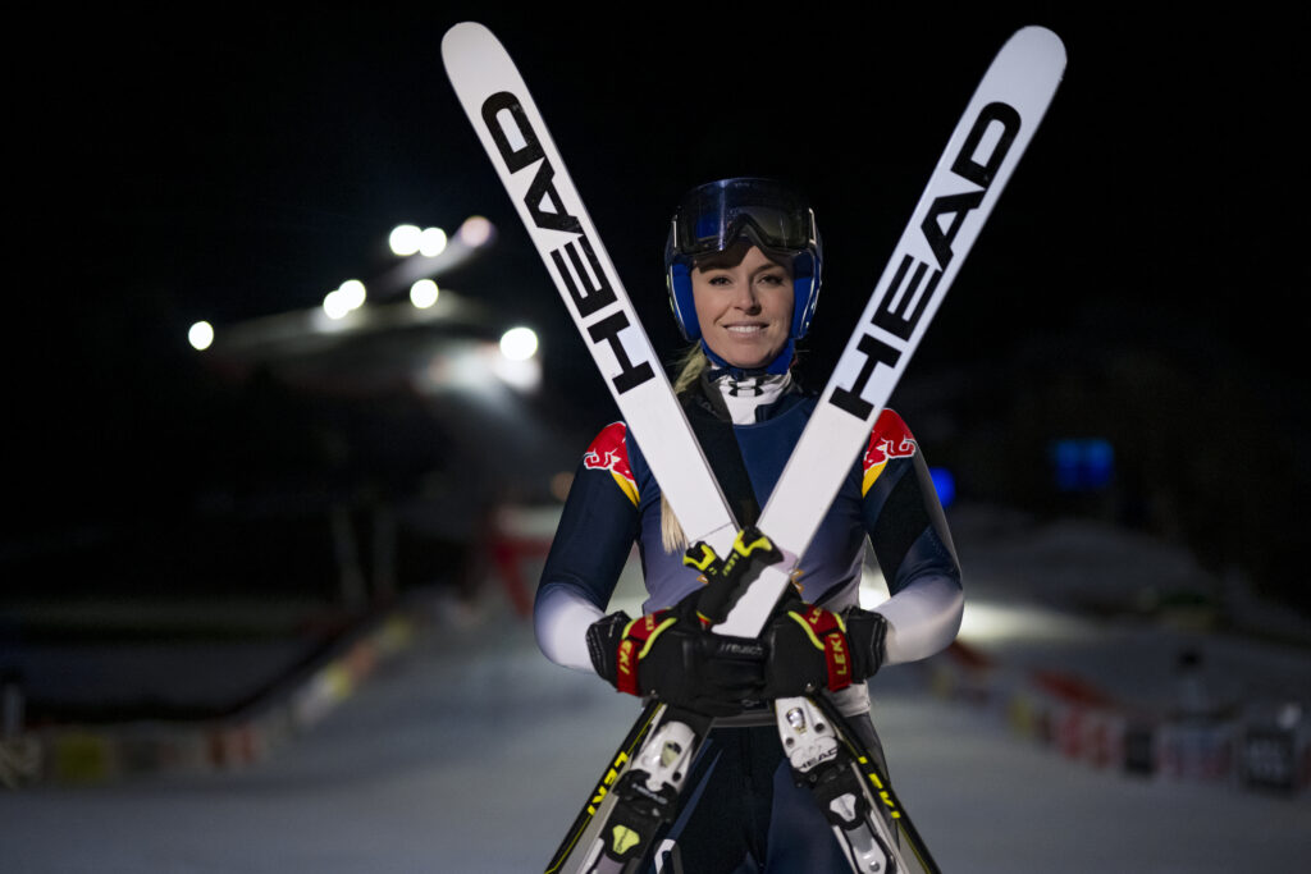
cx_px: 656
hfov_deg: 39.6
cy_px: 437
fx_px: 1821
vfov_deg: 27.0
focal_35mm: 50
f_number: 1.3
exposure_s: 1/1000
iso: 3200
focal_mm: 50
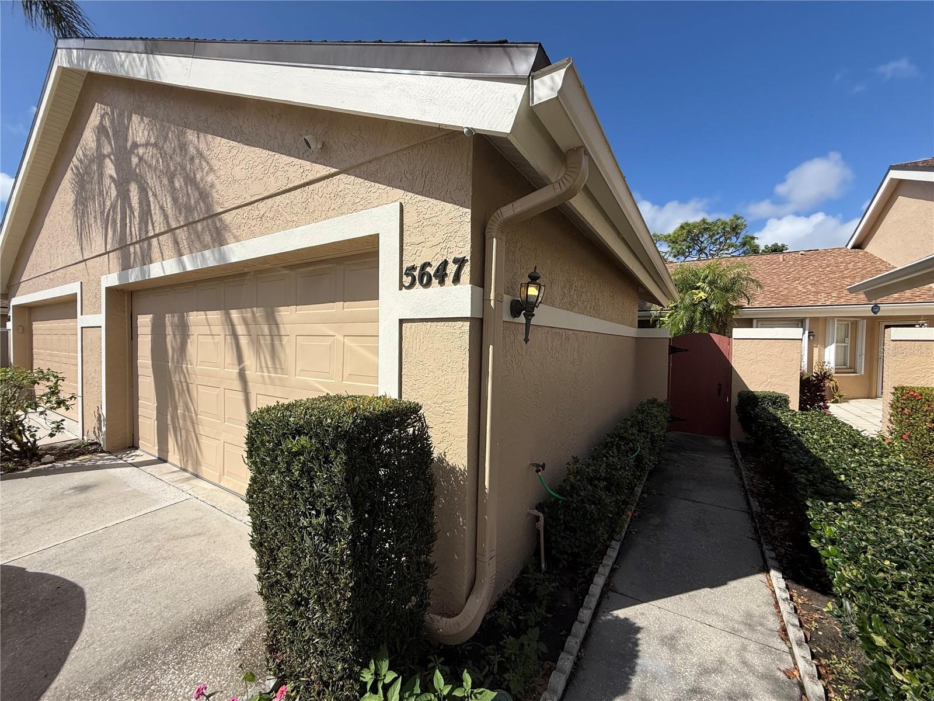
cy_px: 350
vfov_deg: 85.7
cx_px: 467
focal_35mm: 14
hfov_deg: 102.1
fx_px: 378
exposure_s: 1/2611
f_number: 2.2
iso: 50
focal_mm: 2.22
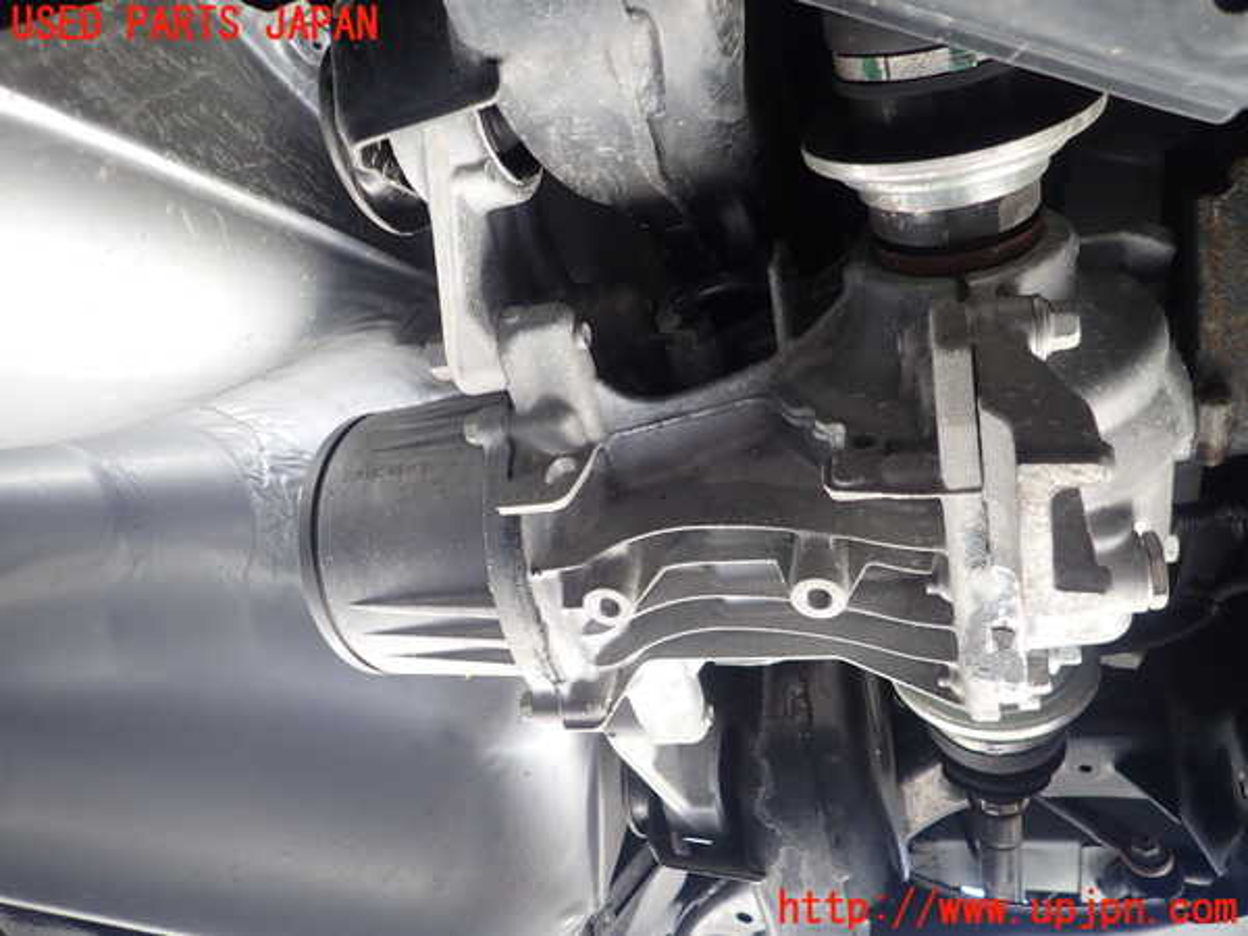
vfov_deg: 54.9
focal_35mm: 25
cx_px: 624
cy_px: 468
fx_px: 901
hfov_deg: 69.4
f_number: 2
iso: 160
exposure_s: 1/60
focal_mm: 4.5
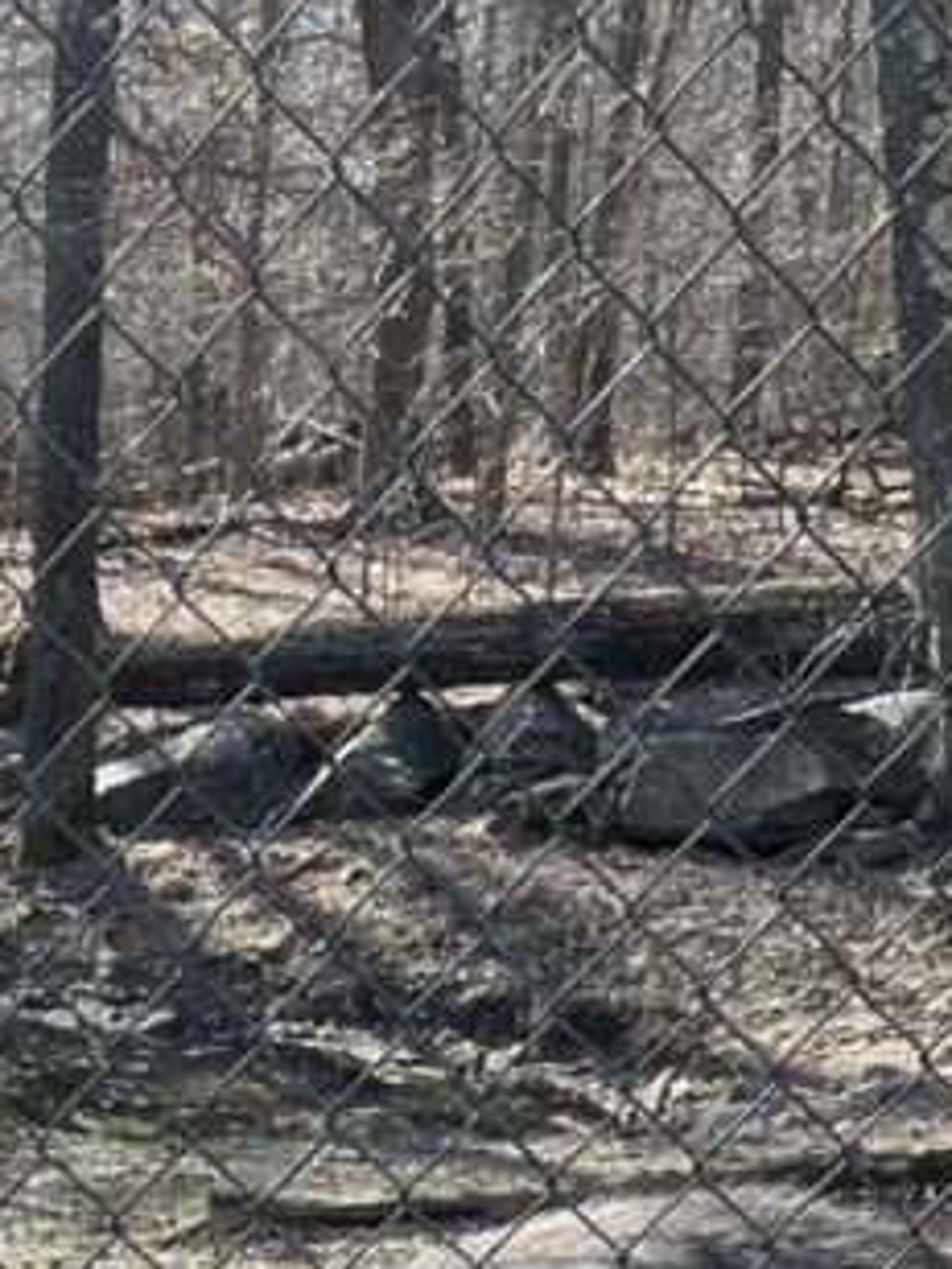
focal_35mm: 90
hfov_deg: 15.7
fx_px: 3300
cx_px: -214
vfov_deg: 19.1
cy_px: 1897
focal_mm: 5.1
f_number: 1.6
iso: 50
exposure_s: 1/504
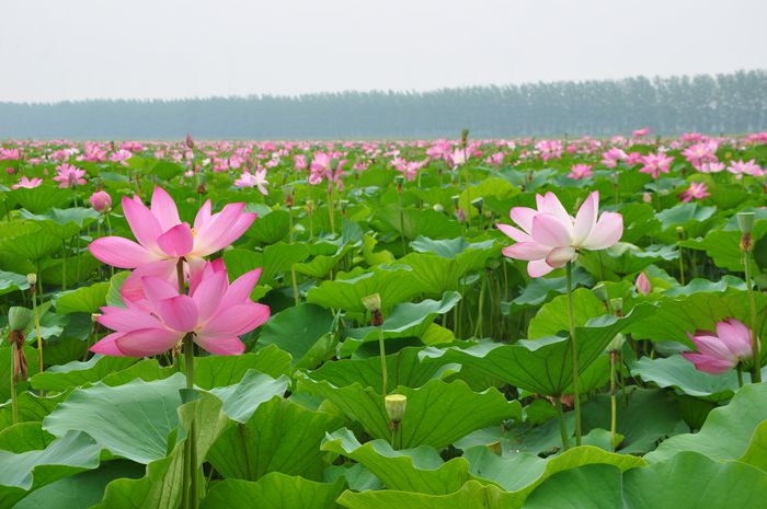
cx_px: 384
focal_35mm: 63
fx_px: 1341
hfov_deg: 31.9
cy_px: 254
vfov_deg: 21.5
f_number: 10
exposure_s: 1/320
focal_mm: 42
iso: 200
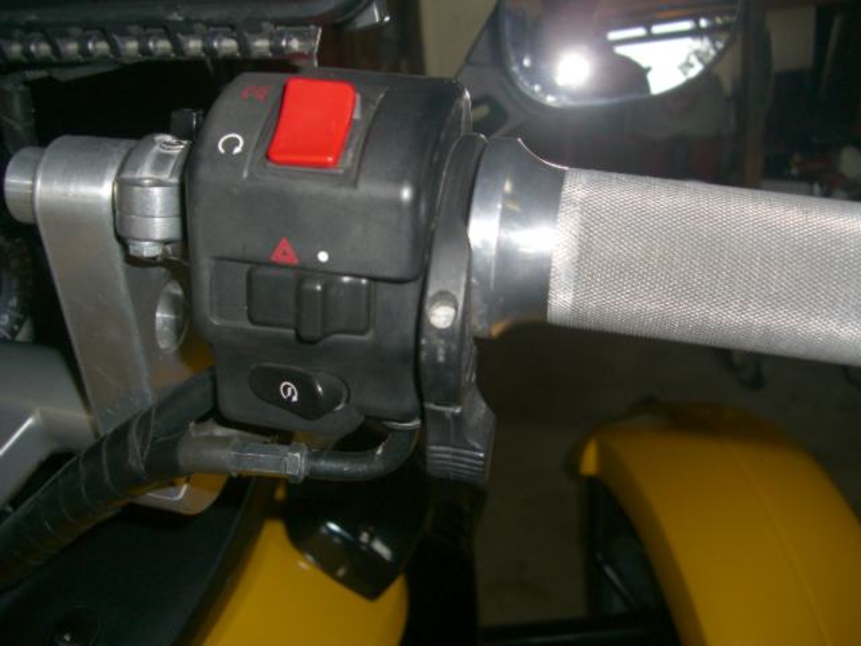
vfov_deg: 37.7
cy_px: 323
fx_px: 945
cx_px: 430
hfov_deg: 49.0
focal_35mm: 38
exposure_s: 1/60
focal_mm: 7.9
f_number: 2.8
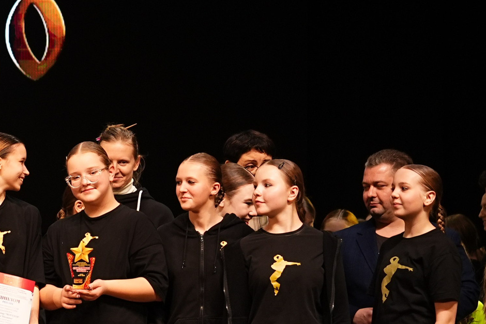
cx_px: -76
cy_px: 195
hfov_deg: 6.7
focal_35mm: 305
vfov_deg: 4.5
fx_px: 4118
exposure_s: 1/250
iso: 640
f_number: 2.8
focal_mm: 75
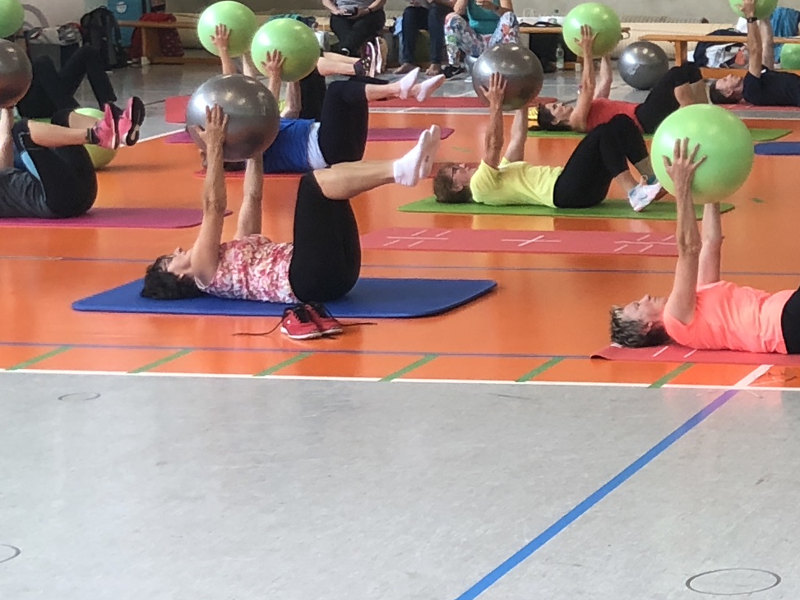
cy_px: 109
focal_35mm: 116
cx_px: 1207
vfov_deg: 12.7
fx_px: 2681
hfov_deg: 15.6
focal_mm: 4
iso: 25
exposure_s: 1/33
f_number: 1.8
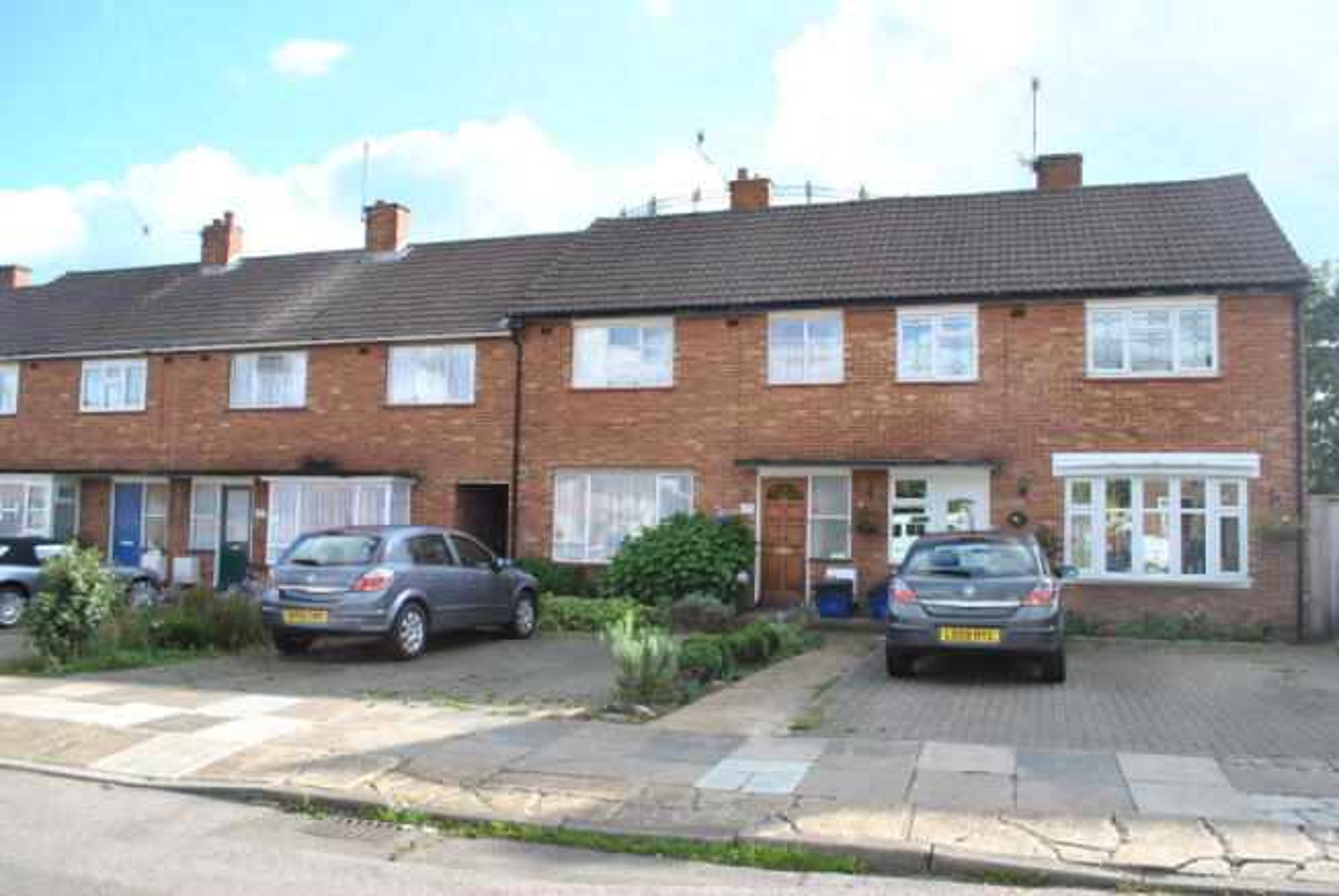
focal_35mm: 27
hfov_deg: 67.3
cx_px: 670
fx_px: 1005
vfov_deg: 48.0
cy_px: 448
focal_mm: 18
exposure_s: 1/125
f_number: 5.6
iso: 100
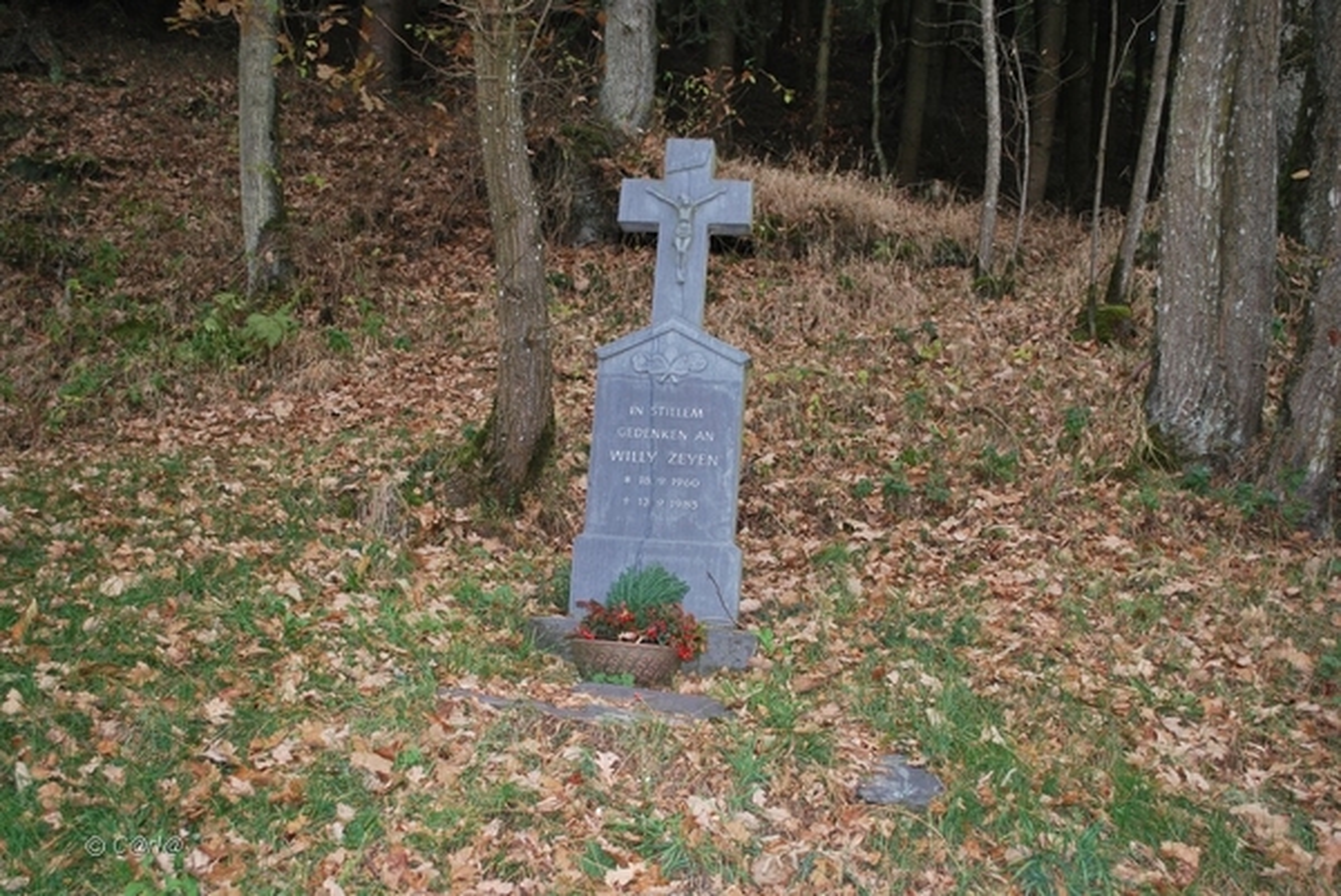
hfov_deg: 49.5
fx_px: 1454
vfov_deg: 34.3
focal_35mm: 39
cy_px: 448
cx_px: 670
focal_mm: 26
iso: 220
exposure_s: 1/60
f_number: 4.2
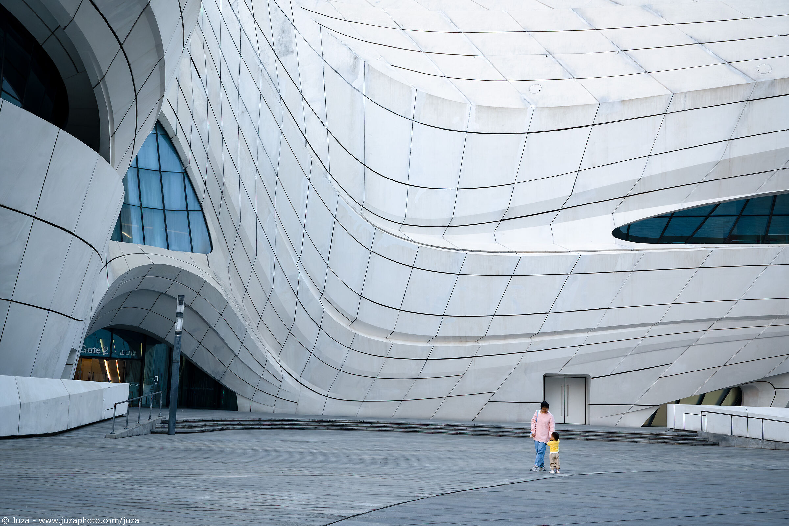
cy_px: 263
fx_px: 855
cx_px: 394
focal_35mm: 39
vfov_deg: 34.2
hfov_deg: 49.6
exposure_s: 1/125
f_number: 11
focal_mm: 39
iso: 1600
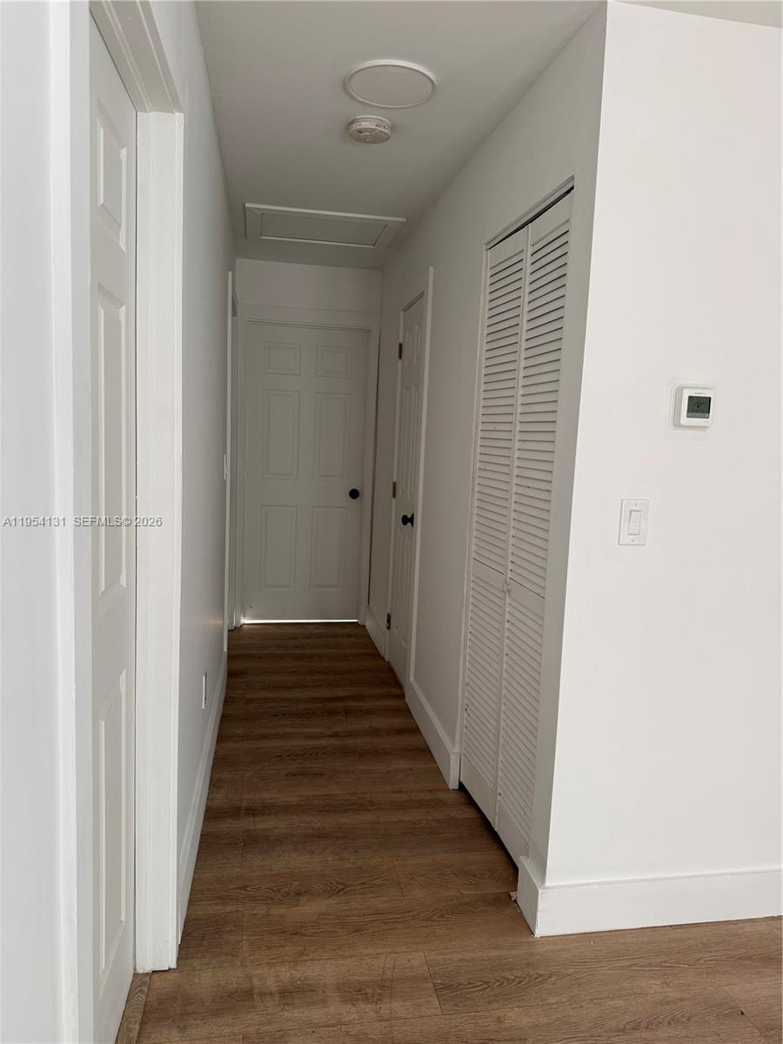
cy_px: 522
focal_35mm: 24
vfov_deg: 71.6
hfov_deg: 56.8
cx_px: 392
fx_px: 724
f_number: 1.78
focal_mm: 6.76
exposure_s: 1/121
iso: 125
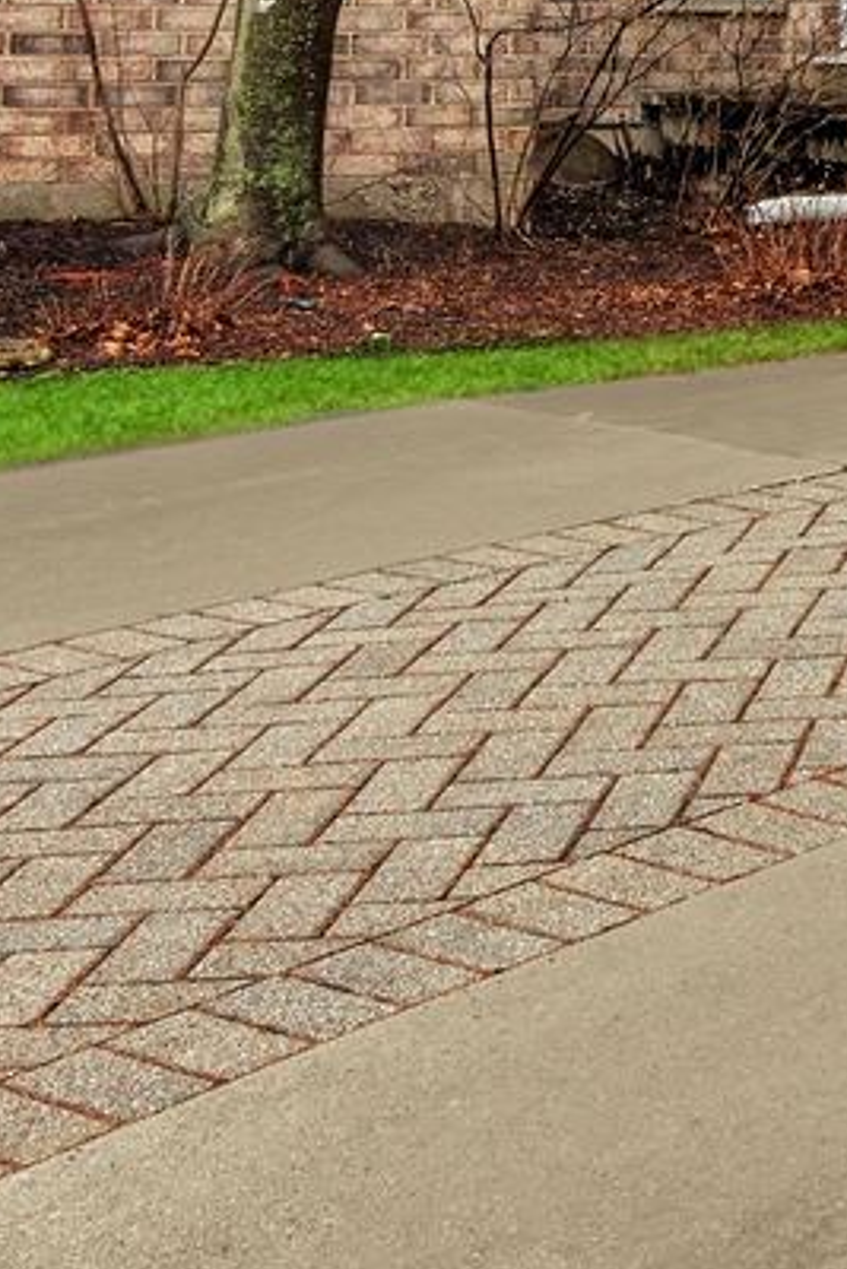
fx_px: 2997
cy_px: -111
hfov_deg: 13.7
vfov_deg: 22.6
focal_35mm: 85
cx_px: 1691
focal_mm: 14
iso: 200
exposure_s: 1/200
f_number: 8
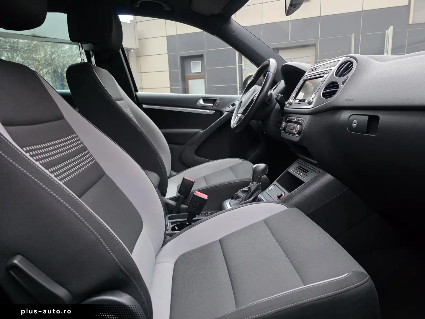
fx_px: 282
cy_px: 160
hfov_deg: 73.9
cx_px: 212
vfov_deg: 58.9
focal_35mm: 23
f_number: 1.7
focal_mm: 6.3
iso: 800
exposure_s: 1/100
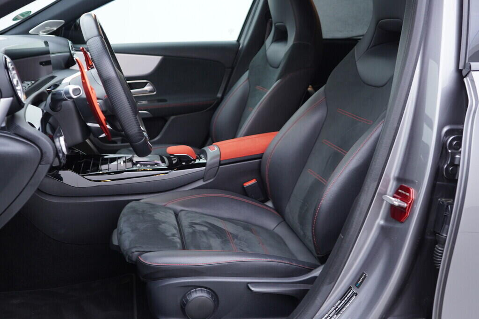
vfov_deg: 36.9
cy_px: 160
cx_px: 240
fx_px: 479
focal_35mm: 36
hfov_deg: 53.1
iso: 200
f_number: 2.8
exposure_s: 1/40
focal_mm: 24
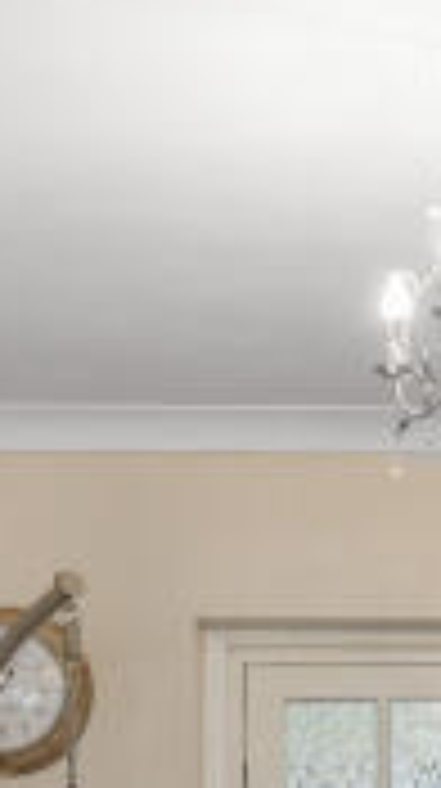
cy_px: 1114
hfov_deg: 12.8
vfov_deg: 20.5
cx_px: 522
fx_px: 1919
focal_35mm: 92
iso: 800
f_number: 8
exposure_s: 1/30
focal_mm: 15
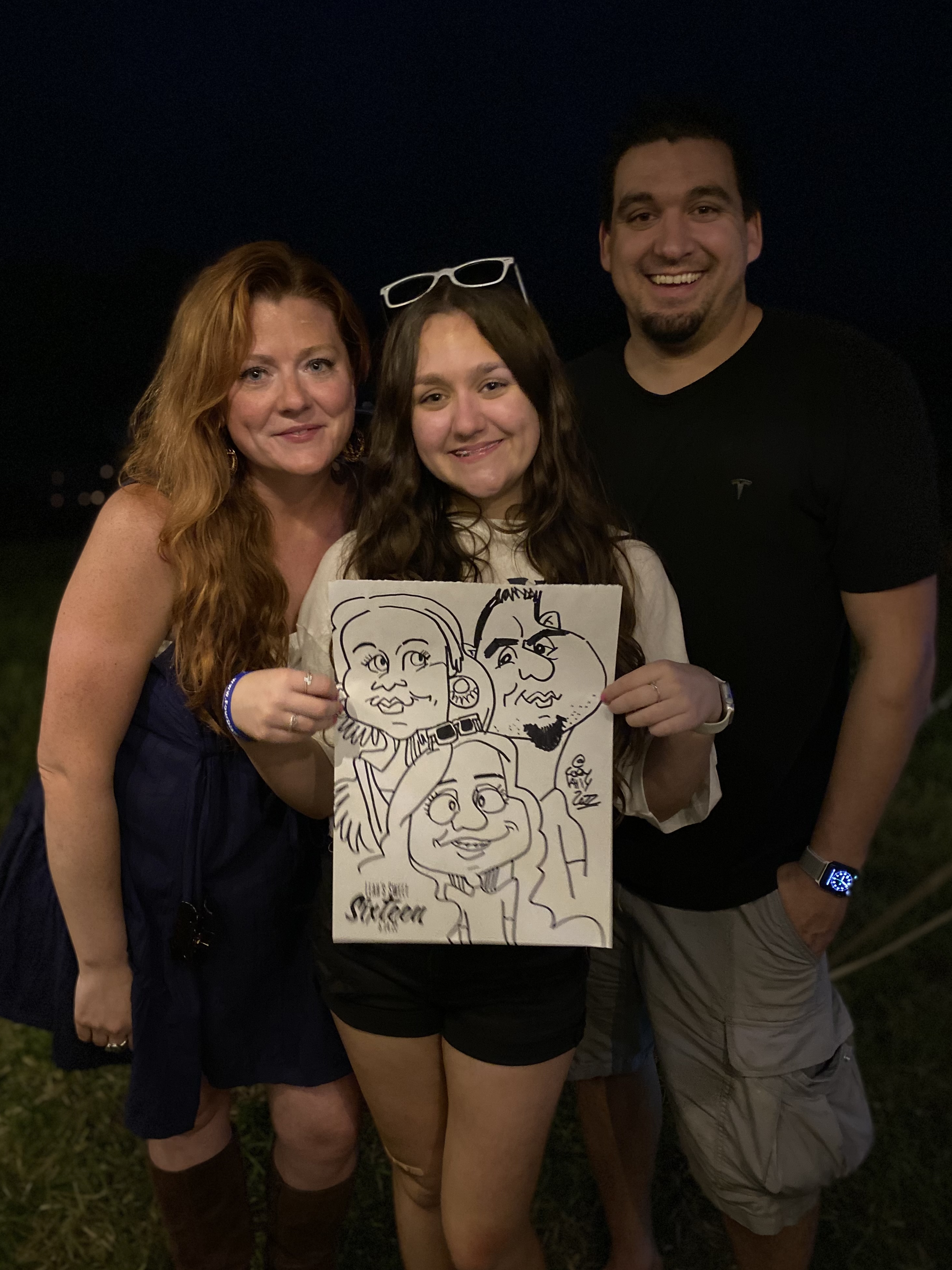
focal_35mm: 27
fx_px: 990
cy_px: 615
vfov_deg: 65.3
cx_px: 472
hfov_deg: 51.4
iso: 1000
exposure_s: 1/15
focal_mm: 4.25
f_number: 1.8
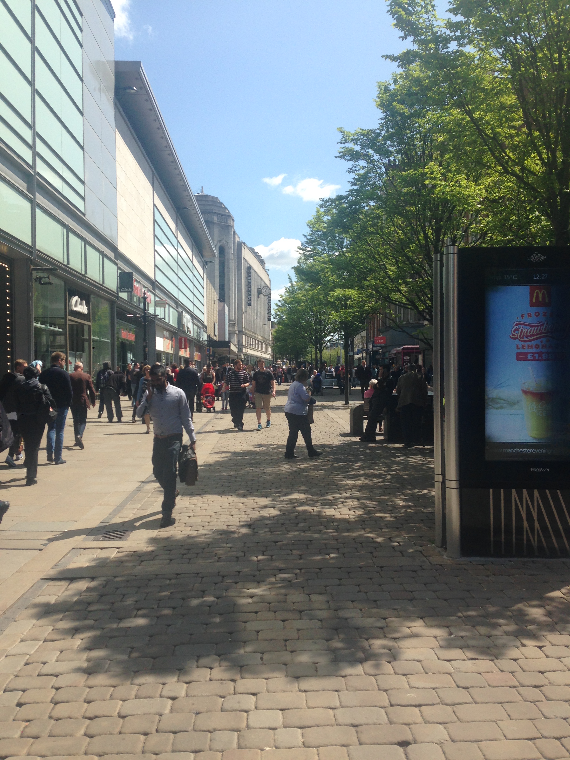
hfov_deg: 42.9
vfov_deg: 55.4
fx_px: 725
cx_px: 285
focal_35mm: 33
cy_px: 380
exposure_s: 1/1466
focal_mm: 4.12
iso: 50
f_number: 2.4
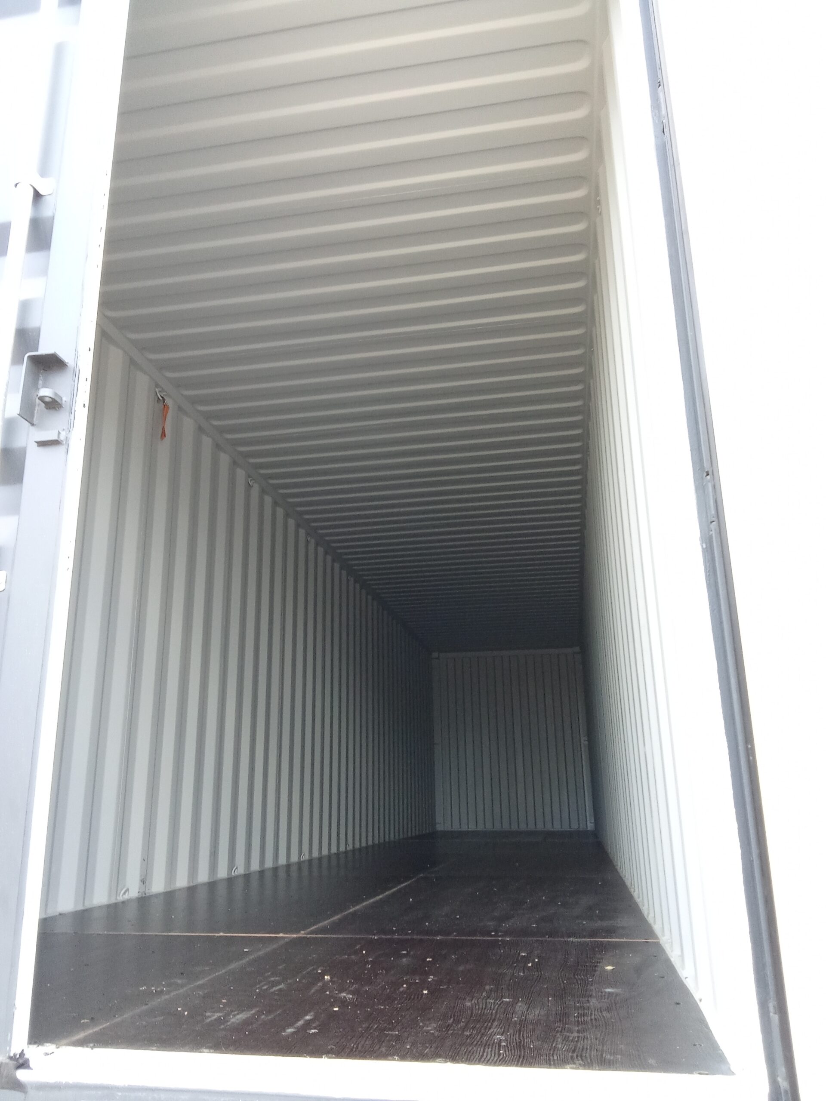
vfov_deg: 63.4
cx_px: 413
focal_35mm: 28
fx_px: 891
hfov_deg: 49.7
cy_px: 550
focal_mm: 2.78
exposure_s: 1/100
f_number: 2
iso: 160
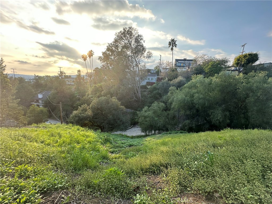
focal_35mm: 14
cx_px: 136
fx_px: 110
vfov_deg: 85.7
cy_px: 102
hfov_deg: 102.1
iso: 40
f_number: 2.2
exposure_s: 1/312
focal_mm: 2.22
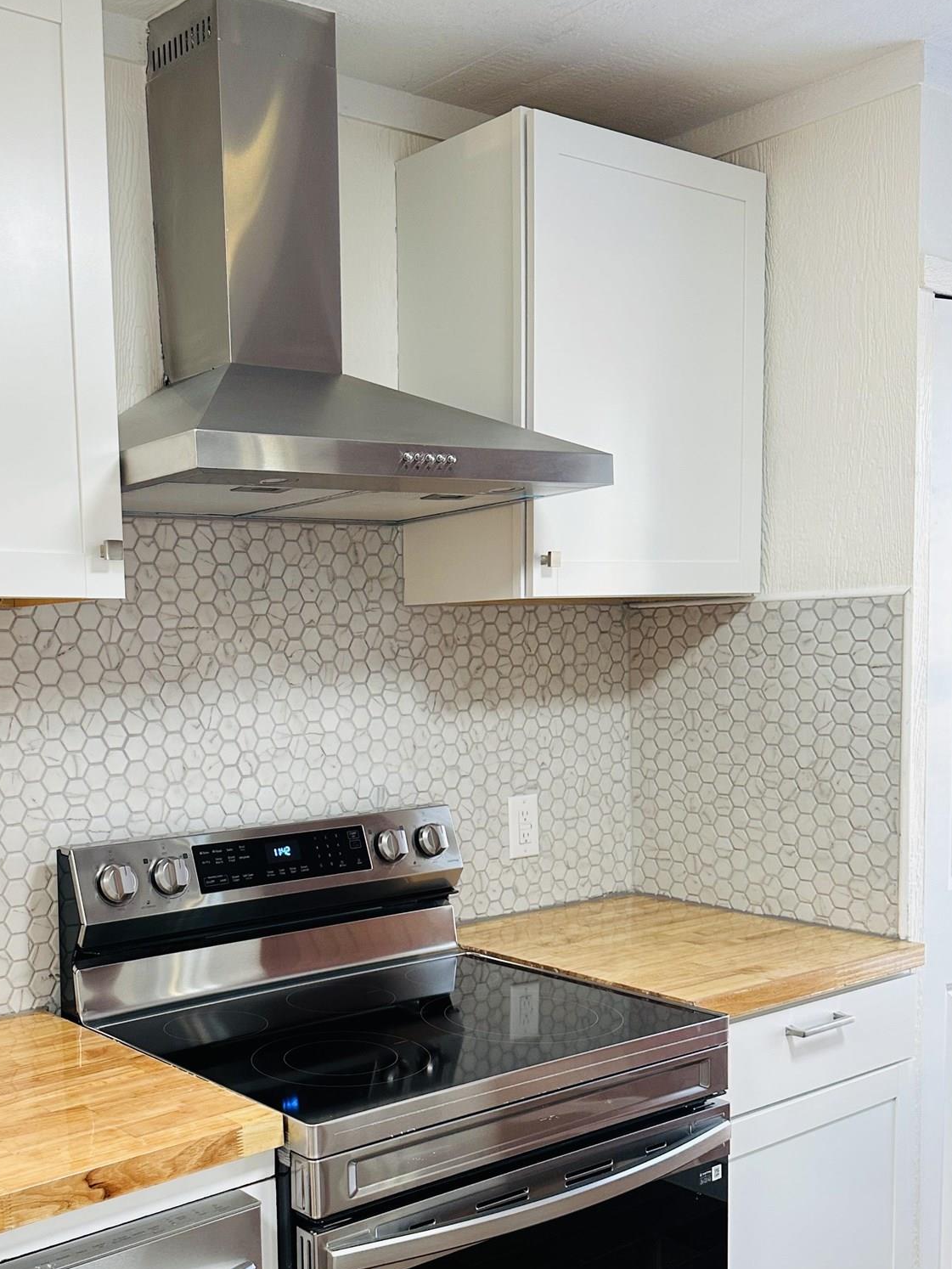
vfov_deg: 49.7
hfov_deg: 38.1
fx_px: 1356
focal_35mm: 37
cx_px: 285
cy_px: 791
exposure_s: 1/60
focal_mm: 6.86
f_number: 1.78
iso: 160
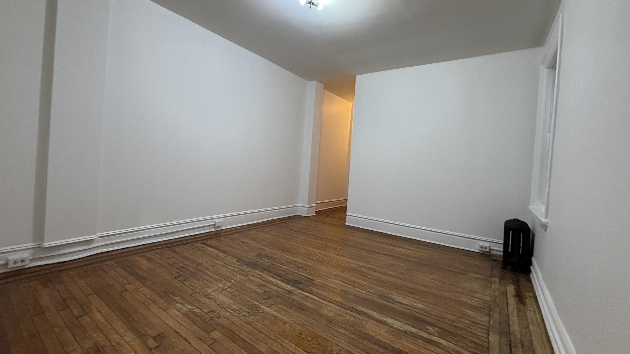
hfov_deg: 99.3
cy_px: 166
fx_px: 267
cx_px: 301
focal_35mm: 16
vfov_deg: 67.0
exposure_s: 1/60
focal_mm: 2.22
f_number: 2.2
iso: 320
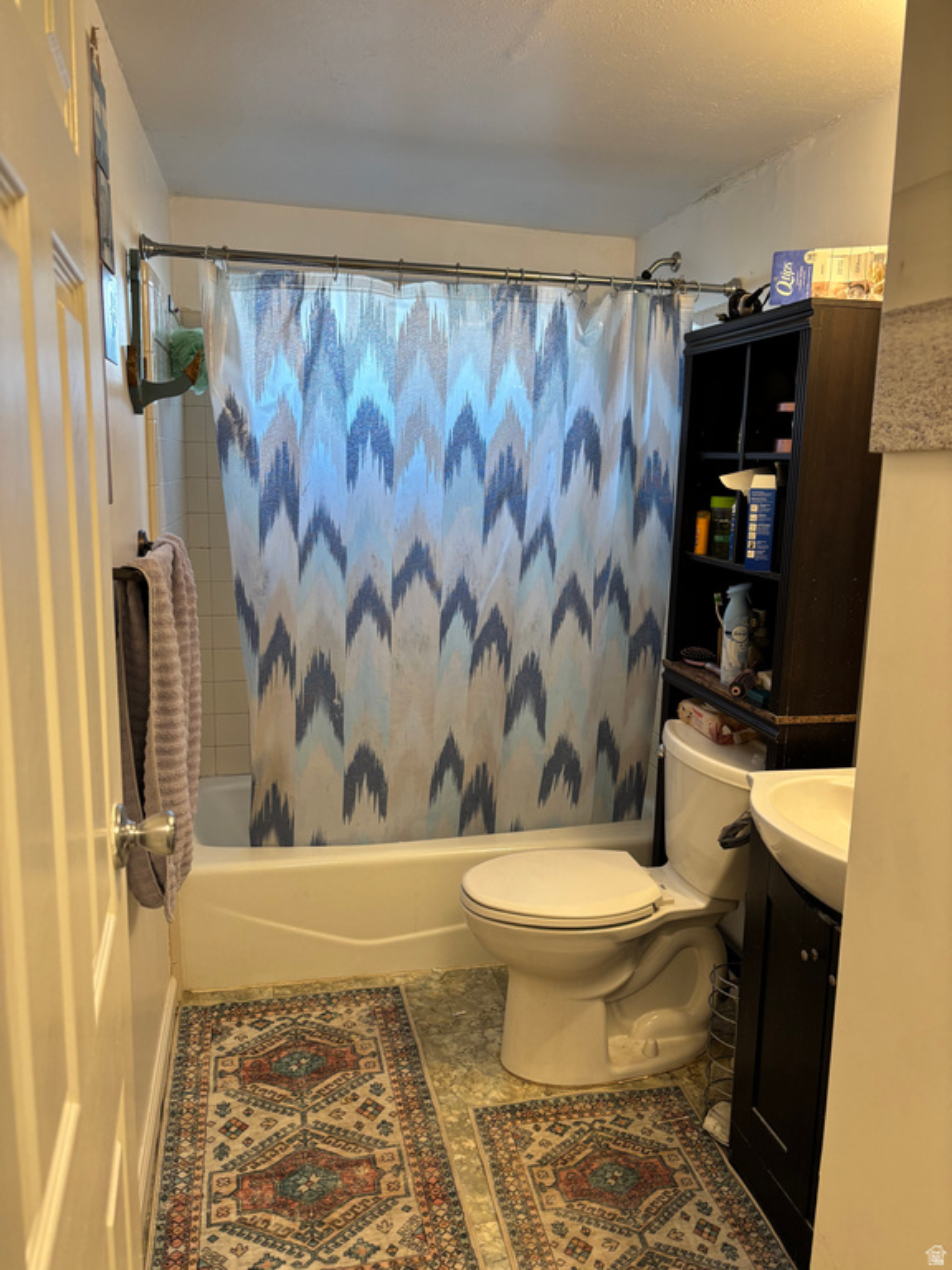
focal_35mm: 26
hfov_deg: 53.1
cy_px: 635
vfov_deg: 67.3
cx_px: 476
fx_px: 953
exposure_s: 1/120
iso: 125
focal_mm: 5.96
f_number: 1.6
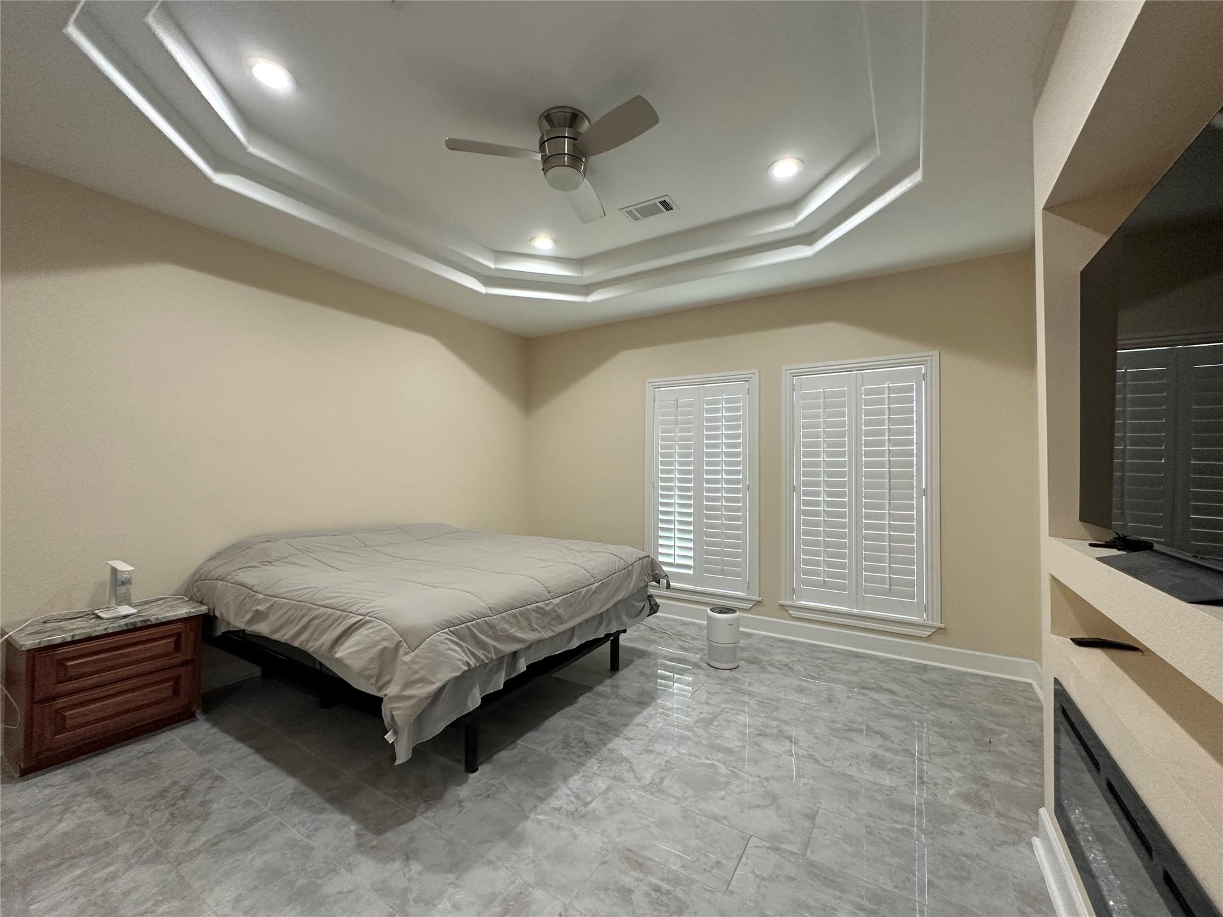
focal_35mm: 14
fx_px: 495
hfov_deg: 102.1
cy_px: 458
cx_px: 612
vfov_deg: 85.7
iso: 250
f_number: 2.2
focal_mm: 2.22
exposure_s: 1/120
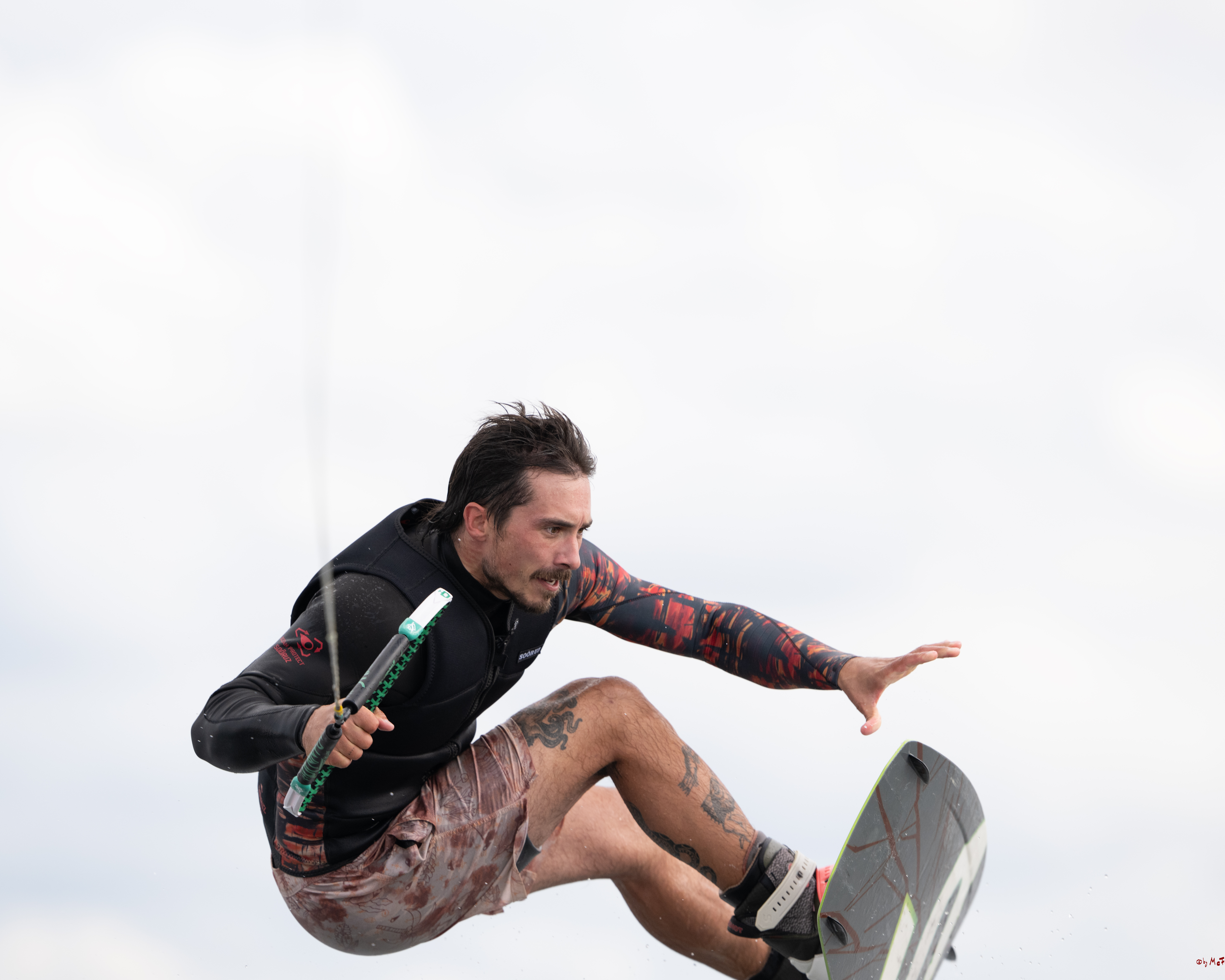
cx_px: 528
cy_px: 490
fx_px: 16352
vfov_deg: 3.4
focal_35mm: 451
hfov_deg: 4.3
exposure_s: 1/2000
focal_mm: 400
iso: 500
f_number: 4.5
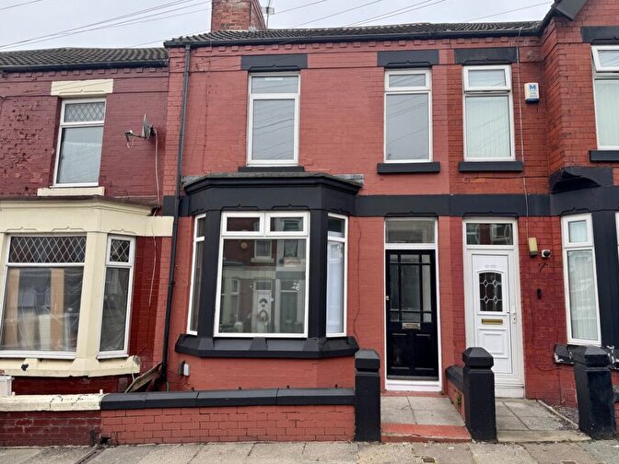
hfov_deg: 69.4
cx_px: 321
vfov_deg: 54.9
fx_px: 447
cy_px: 226
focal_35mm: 25
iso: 80
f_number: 1.78
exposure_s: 1/567
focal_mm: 6.76
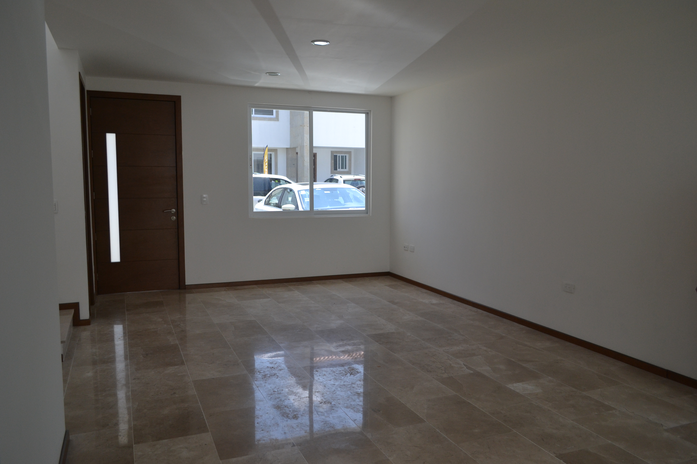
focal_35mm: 27
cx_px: 348
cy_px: 232
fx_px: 523
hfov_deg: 67.4
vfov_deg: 47.9
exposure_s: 1/1000
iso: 400
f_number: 4.5
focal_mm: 18
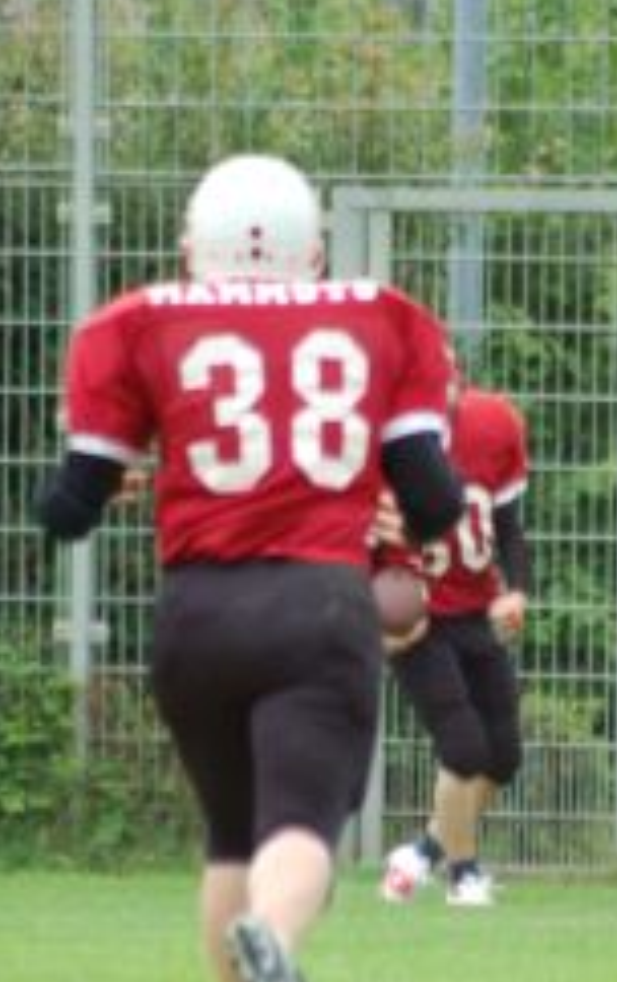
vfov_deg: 2.5
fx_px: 22922
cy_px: 588
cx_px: 359
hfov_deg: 1.5
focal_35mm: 855
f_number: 5.6
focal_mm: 300
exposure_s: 1/500
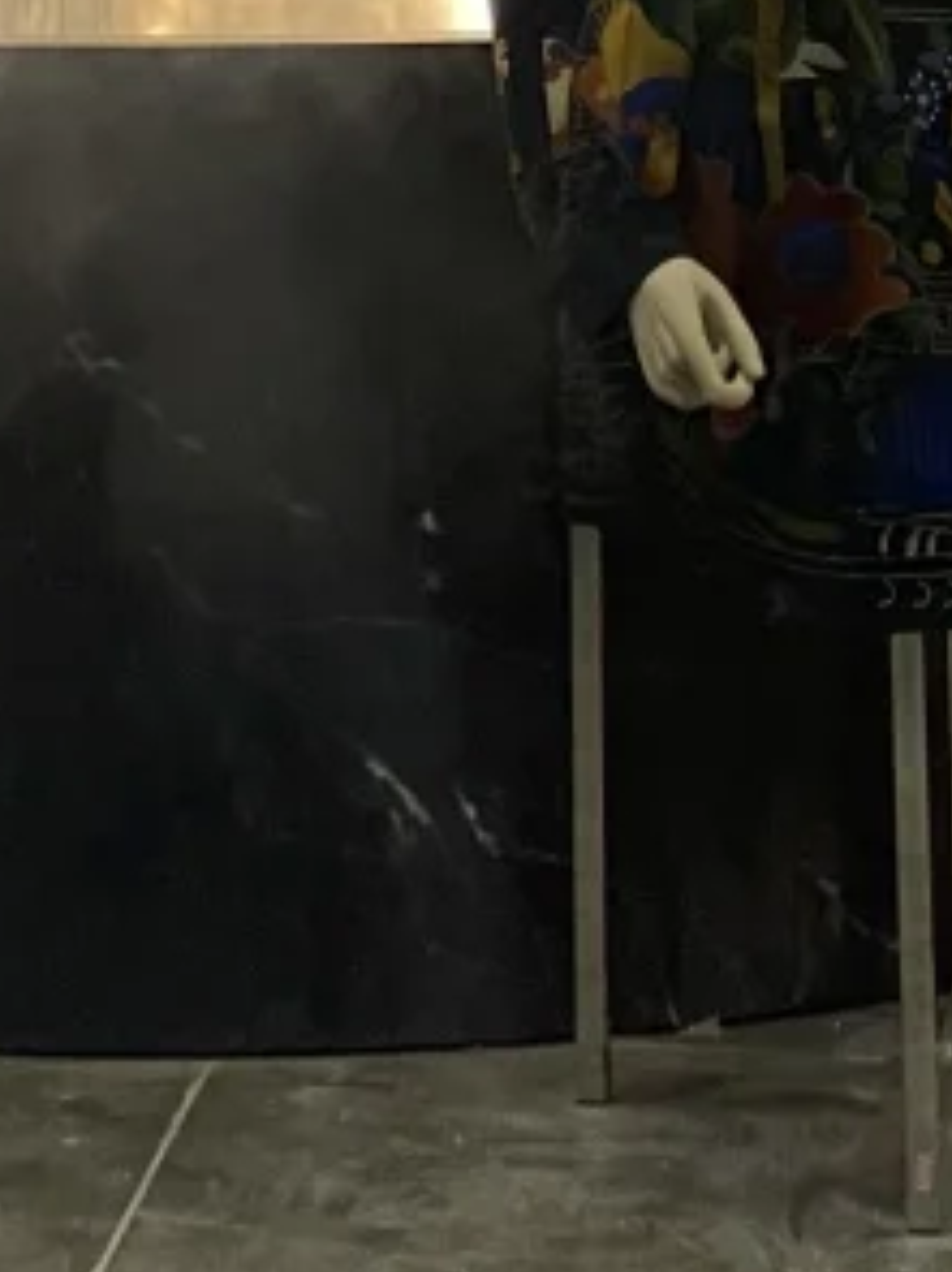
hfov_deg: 11.7
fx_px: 4660
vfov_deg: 13.1
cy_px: -1406
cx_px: 470
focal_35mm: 127
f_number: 1.6
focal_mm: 4.2
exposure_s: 1/50
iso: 100
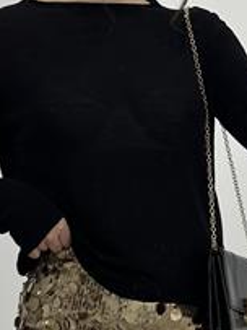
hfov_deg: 11.7
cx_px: 180
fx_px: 1200
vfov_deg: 15.6
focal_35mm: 126
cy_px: 222
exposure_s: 1/100
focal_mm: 6.86
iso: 125
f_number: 1.78
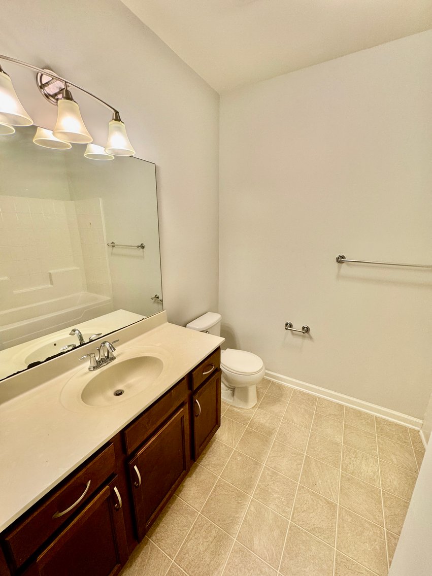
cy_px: 288
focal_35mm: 14
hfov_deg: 85.7
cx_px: 216
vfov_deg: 102.1
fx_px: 233
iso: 160
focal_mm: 2.22
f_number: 2.2
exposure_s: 1/120
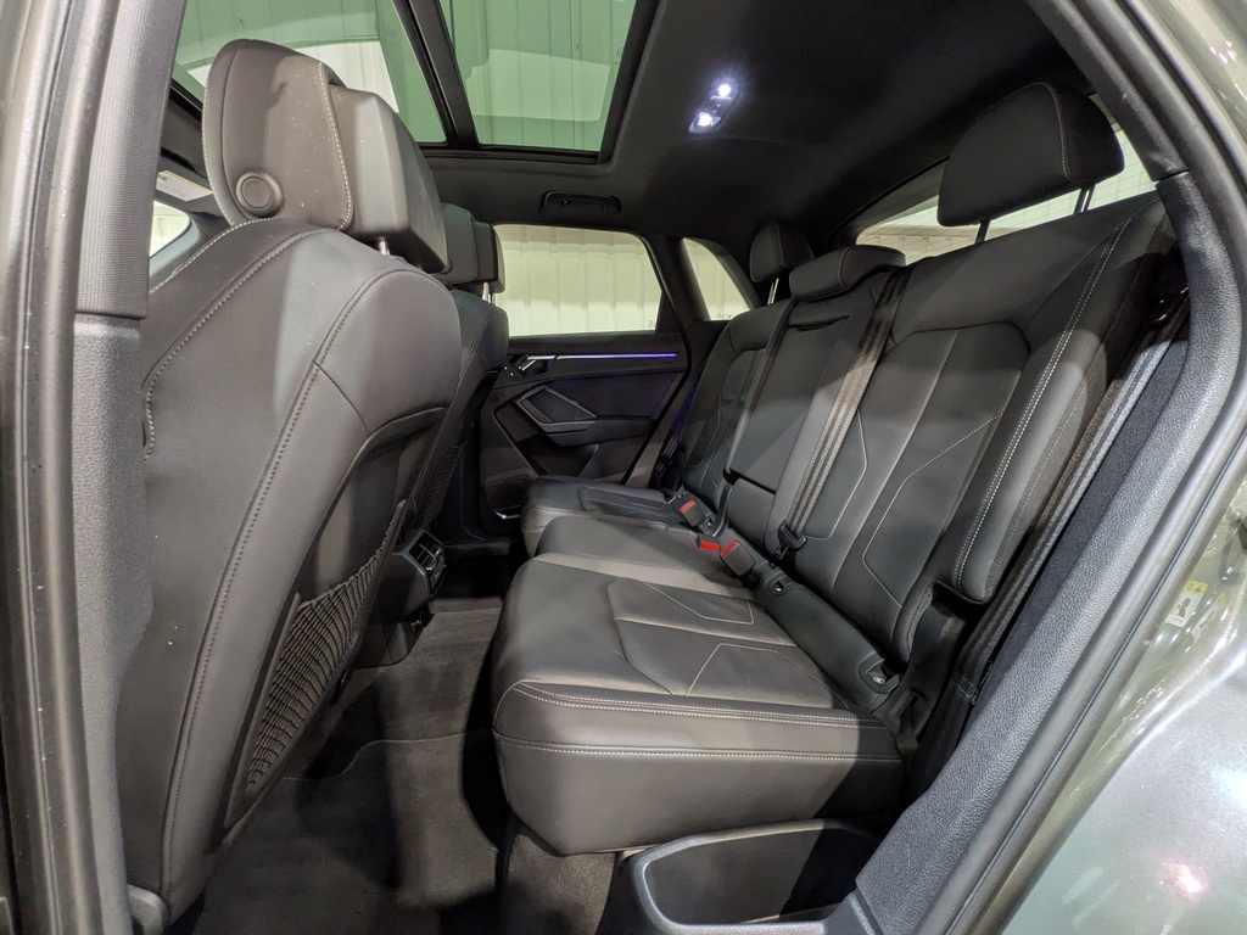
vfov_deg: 85.7
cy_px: 468
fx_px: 504
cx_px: 624
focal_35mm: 14
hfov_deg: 102.1
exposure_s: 1/25
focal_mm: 1.83
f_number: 2.2
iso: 176
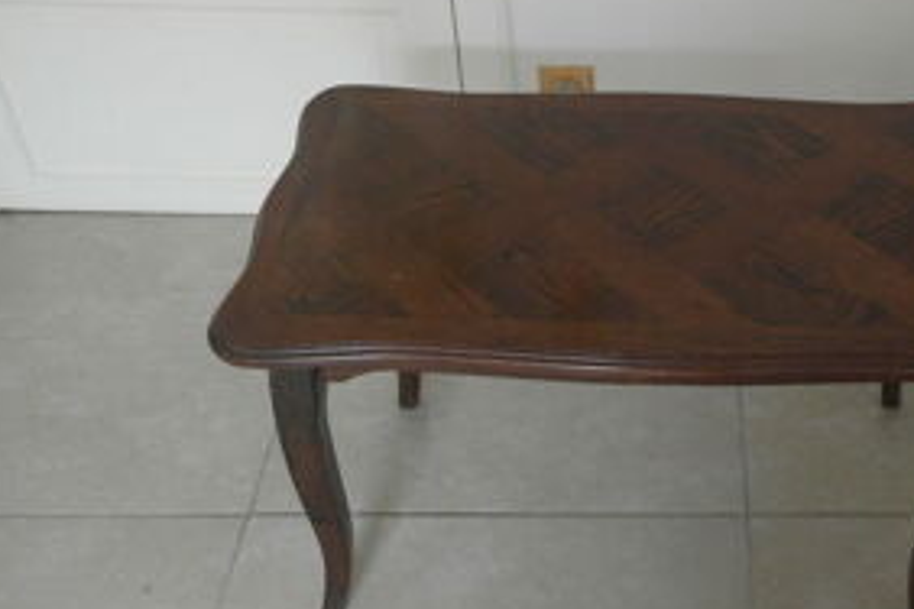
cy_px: 314
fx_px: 1168
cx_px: 700
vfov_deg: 29.2
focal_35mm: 46
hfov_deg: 41.3
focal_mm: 18
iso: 800
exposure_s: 1/13
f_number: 3.5
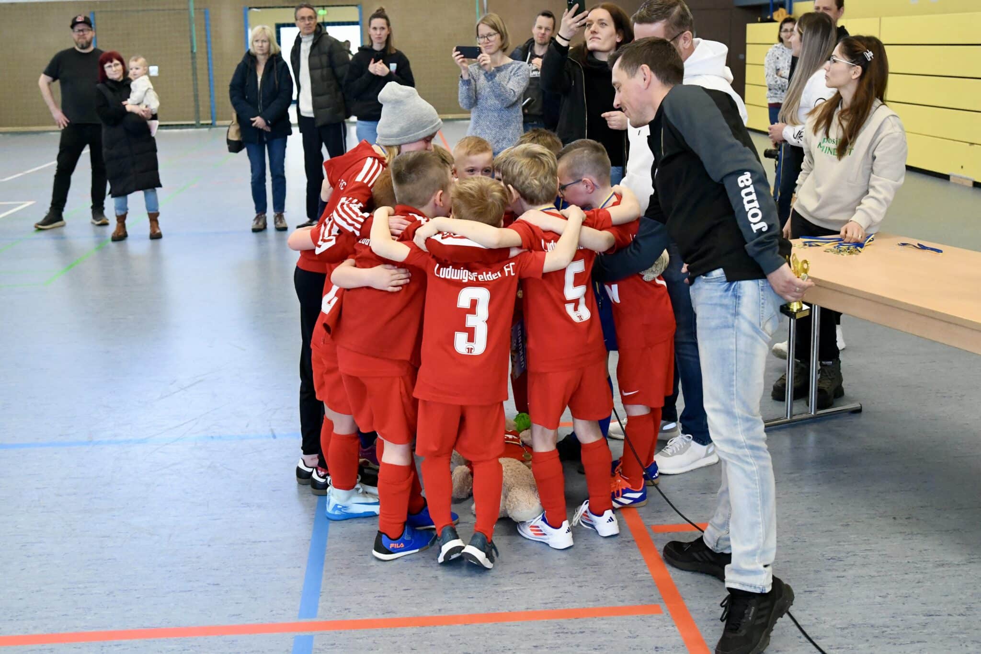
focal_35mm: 32
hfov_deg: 58.7
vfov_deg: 41.1
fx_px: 872
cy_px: 327
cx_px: 490
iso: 8000
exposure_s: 1/640
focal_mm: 32
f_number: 4
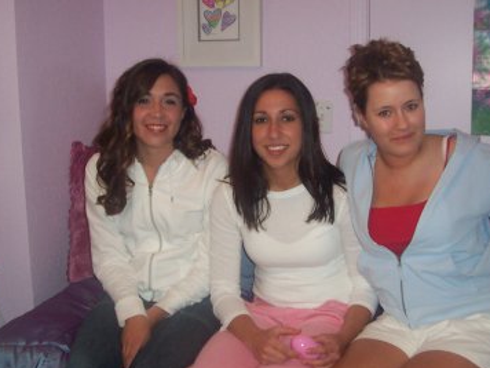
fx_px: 736
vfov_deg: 28.0
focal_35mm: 52
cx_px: 304
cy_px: 203
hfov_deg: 36.6
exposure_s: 1/60
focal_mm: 5.6
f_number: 2.8
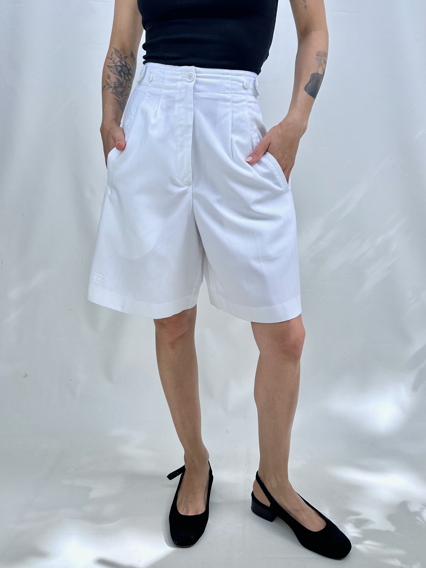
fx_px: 394
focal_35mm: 24
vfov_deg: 71.6
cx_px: 213
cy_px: 284
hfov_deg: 56.8
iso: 80
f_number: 1.78
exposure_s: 1/910
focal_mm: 6.86
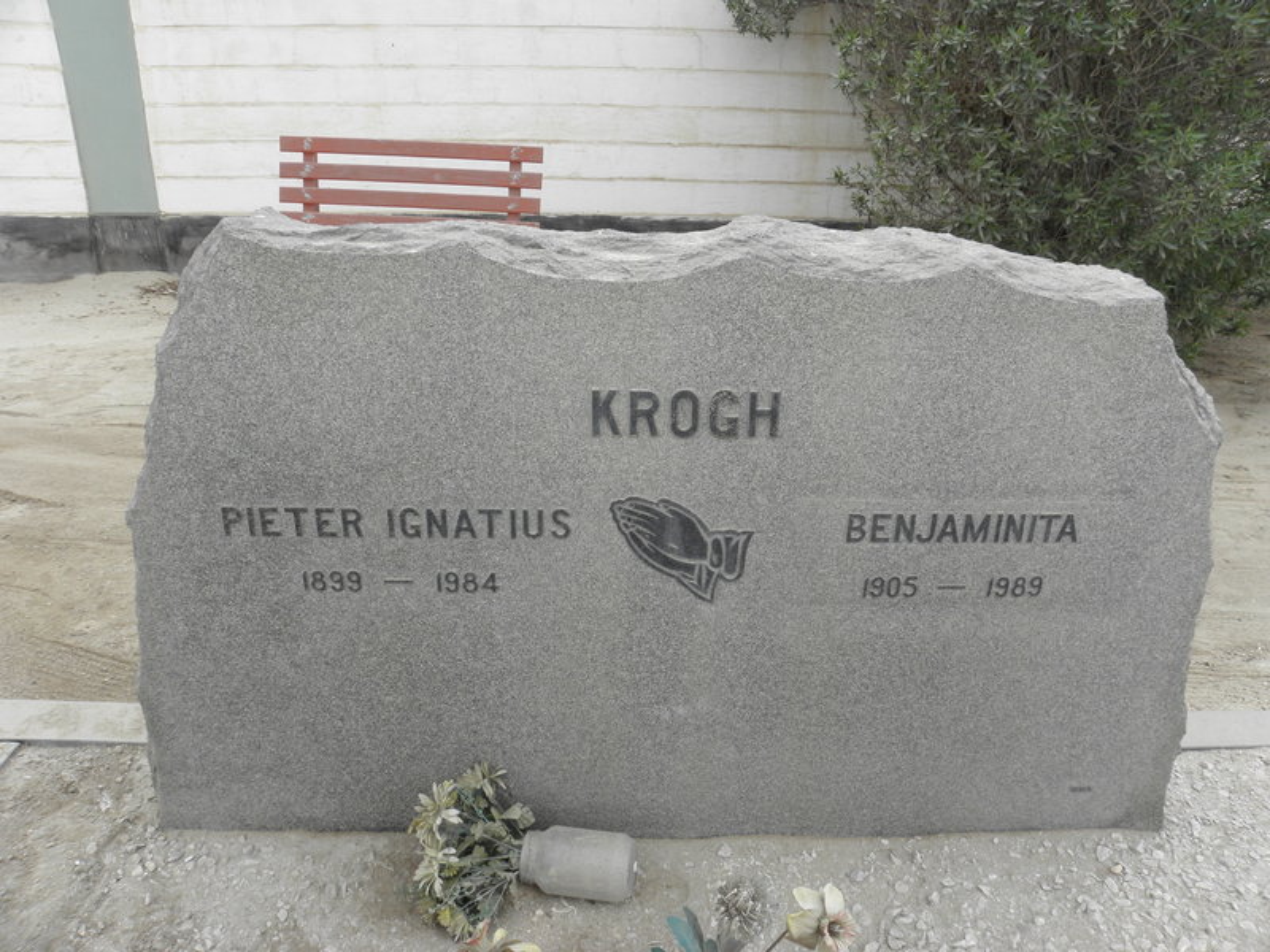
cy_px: 476
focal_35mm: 26
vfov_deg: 53.1
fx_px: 954
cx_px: 635
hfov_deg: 67.3
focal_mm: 4.6
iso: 64
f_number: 5.6
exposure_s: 1/60
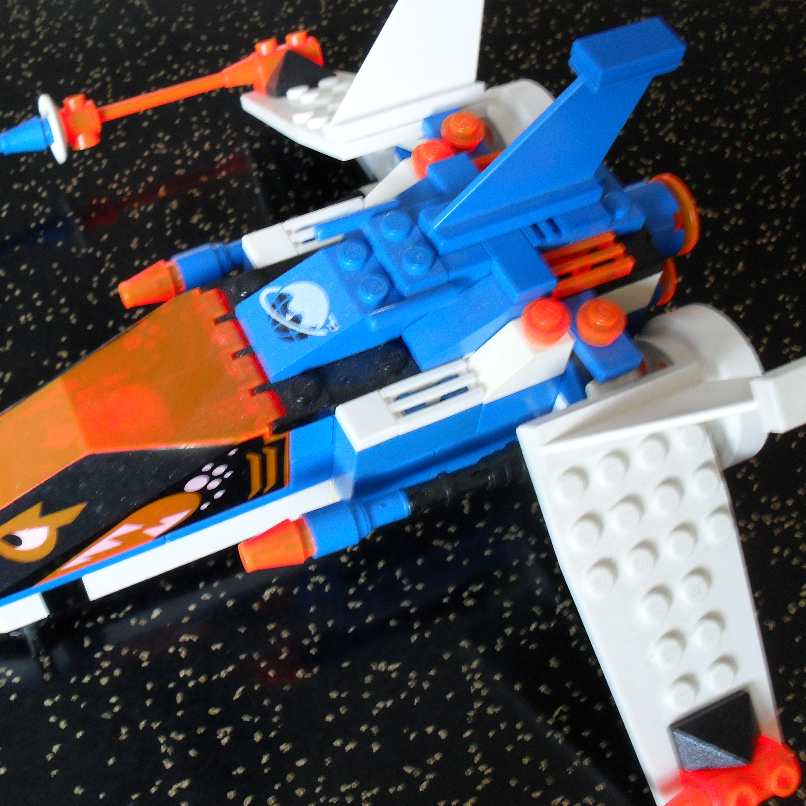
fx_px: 1106
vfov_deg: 40.0
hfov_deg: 39.7
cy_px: 398
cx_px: 285
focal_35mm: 42
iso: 200
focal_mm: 6.3
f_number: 3.2
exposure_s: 1/6
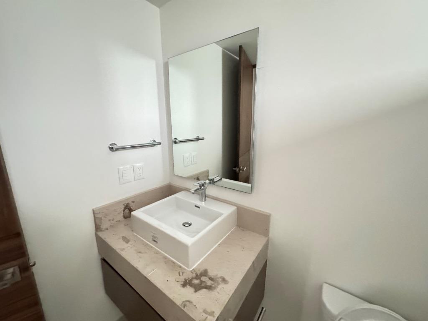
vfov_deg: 85.7
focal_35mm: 14
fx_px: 173
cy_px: 160
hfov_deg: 102.1
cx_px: 214
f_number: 2.2
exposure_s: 1/37
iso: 1600
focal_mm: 2.22
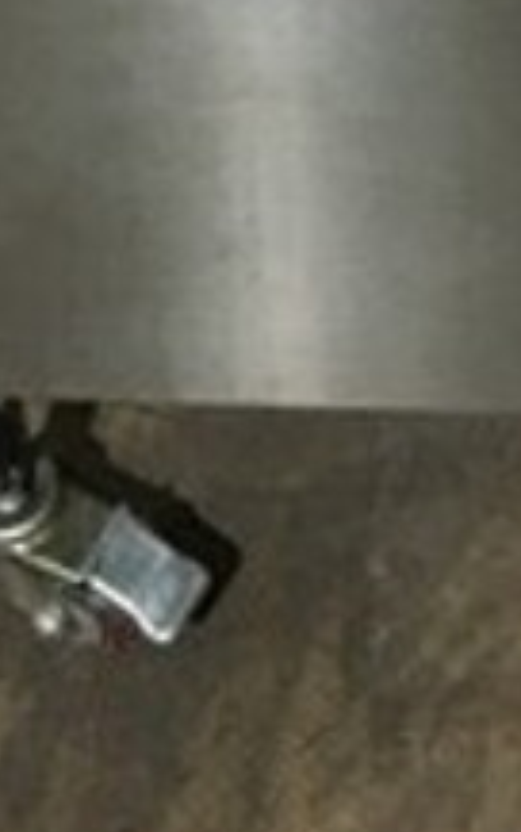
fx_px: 2607
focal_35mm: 115
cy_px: -619
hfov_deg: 11.4
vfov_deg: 15.7
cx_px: 341
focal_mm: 4.15
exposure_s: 1/15
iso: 250
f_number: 2.2
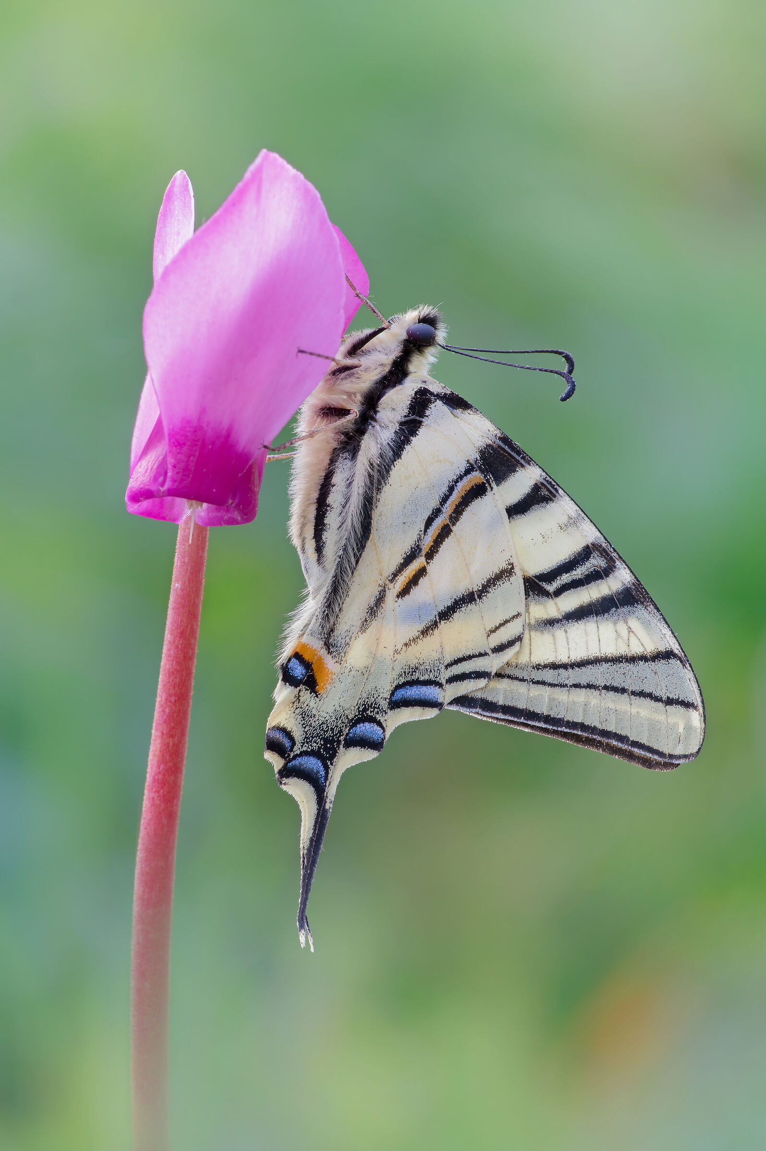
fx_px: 4795
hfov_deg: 9.1
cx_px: 383
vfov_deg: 13.7
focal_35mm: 150
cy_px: 576
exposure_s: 1/5
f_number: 11
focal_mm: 100
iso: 200
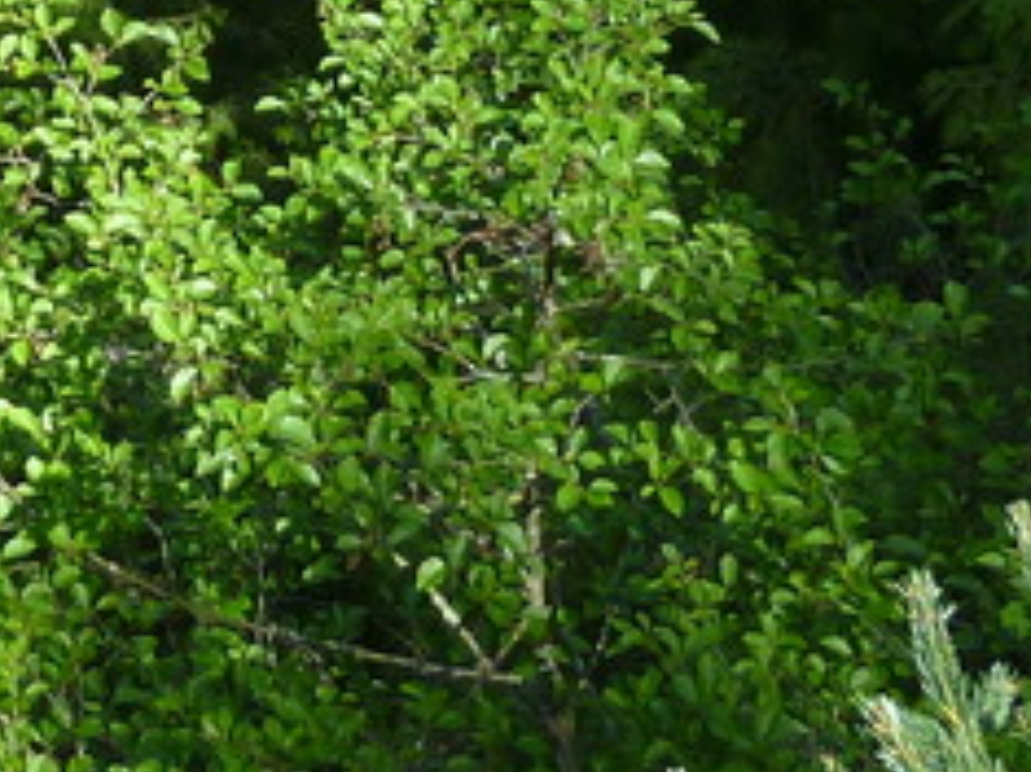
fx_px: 4049
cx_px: -452
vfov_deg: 9.9
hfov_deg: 13.7
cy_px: -908
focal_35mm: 136
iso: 80
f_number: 3.3
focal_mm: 4.5
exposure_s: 1/200
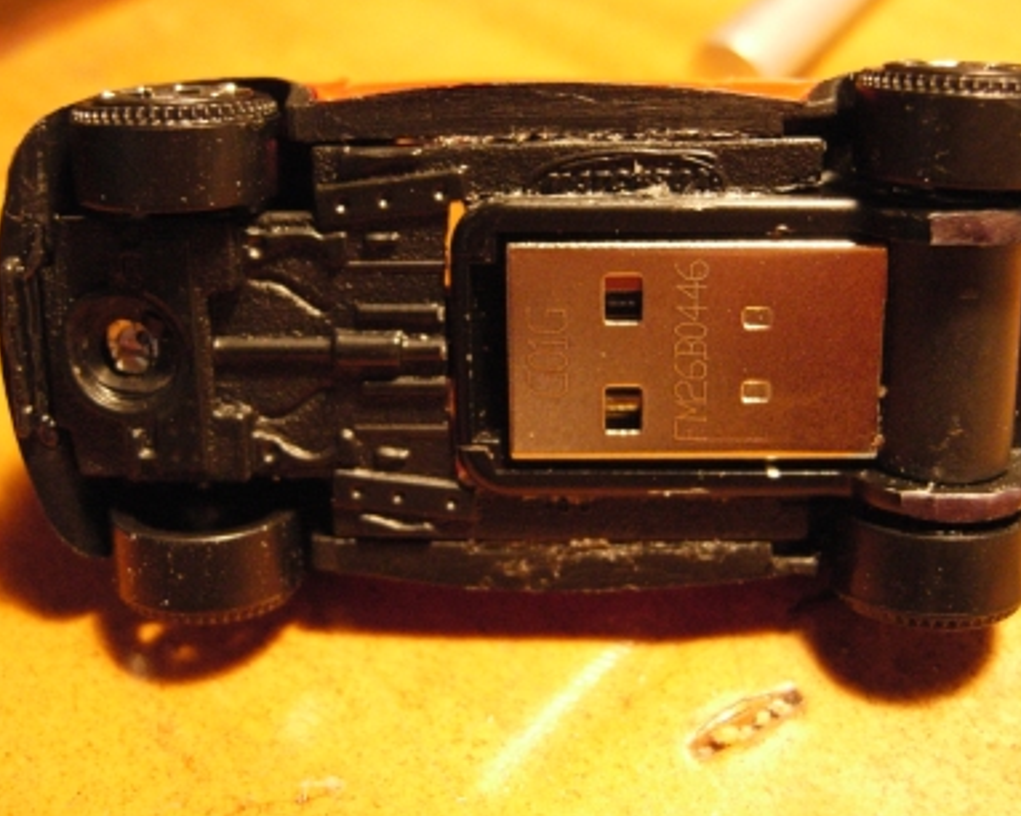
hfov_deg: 39.5
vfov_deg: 32.0
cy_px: 365
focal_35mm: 47
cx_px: 557
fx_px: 1420
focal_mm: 7.5
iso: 400
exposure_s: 1/39.1
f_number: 2.7
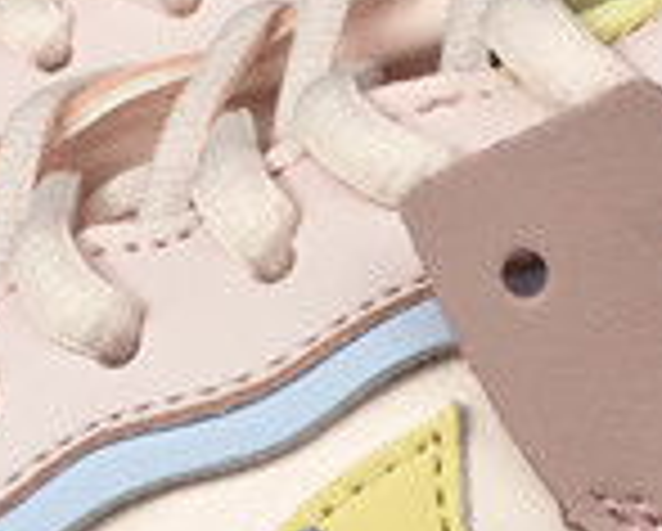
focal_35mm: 185
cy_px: 628
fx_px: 3629
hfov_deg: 10.4
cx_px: 378
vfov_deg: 8.3
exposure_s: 1/206
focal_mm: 3.3
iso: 25
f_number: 2.4
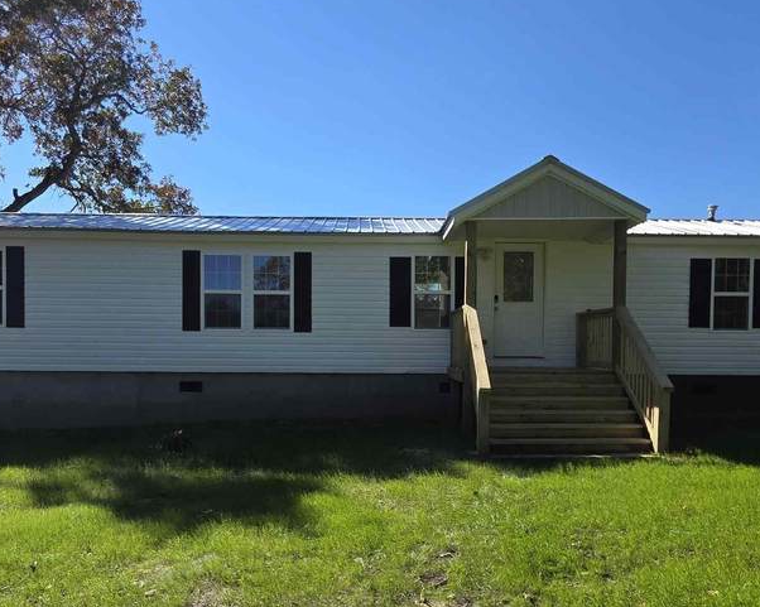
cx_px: 384
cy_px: 387
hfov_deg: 64.1
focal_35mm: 27
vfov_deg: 52.5
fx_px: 607
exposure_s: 1/2157
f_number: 1.9
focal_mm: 2.2
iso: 40
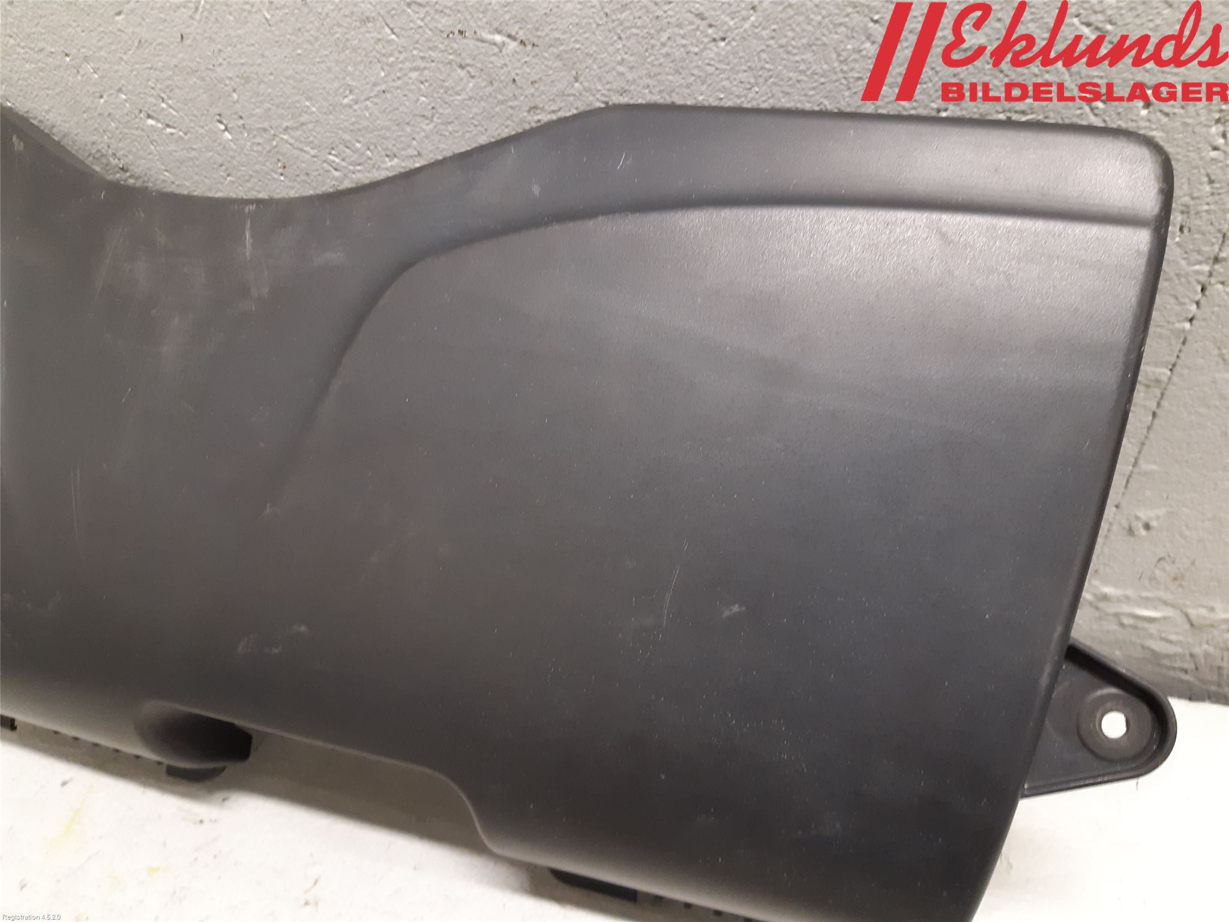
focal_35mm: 26
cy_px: 461
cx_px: 614
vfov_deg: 53.1
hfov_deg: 67.3
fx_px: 923
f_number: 1.7
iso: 250
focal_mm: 3.93
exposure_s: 1/25
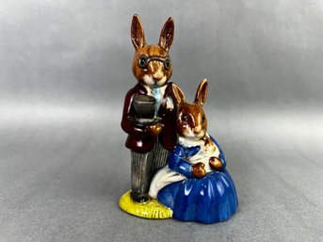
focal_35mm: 26
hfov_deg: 67.3
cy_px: 121
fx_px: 243
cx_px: 162
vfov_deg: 53.0
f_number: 1.6
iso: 40
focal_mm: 5.1
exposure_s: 1/120
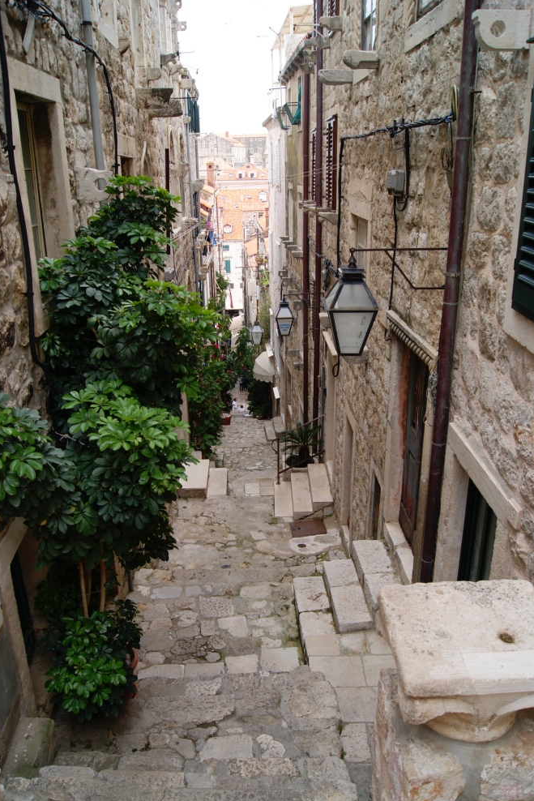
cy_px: 413
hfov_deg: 46.4
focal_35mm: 28
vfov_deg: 65.5
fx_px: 623
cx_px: 261
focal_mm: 18
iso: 100
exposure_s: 1/60
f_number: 7.1
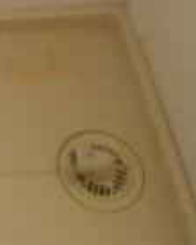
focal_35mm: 118
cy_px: -185
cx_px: -130
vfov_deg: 14.5
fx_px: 858
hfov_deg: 12.2
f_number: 3.4
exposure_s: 1/40
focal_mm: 4.7
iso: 800
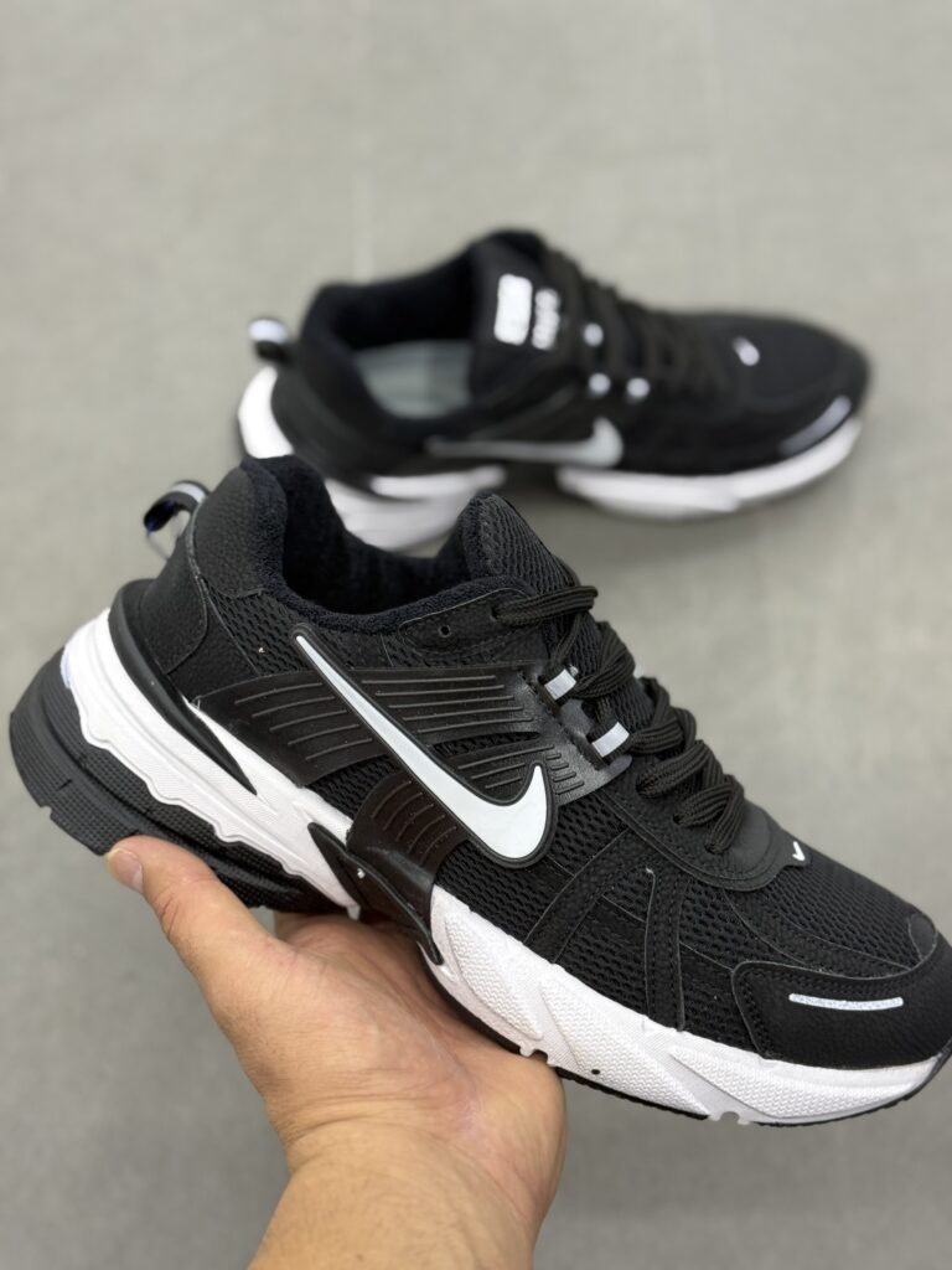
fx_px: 1760
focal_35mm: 48
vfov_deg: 39.7
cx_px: 476
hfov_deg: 30.3
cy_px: 635
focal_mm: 6.76
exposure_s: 1/50
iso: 80
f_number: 1.78
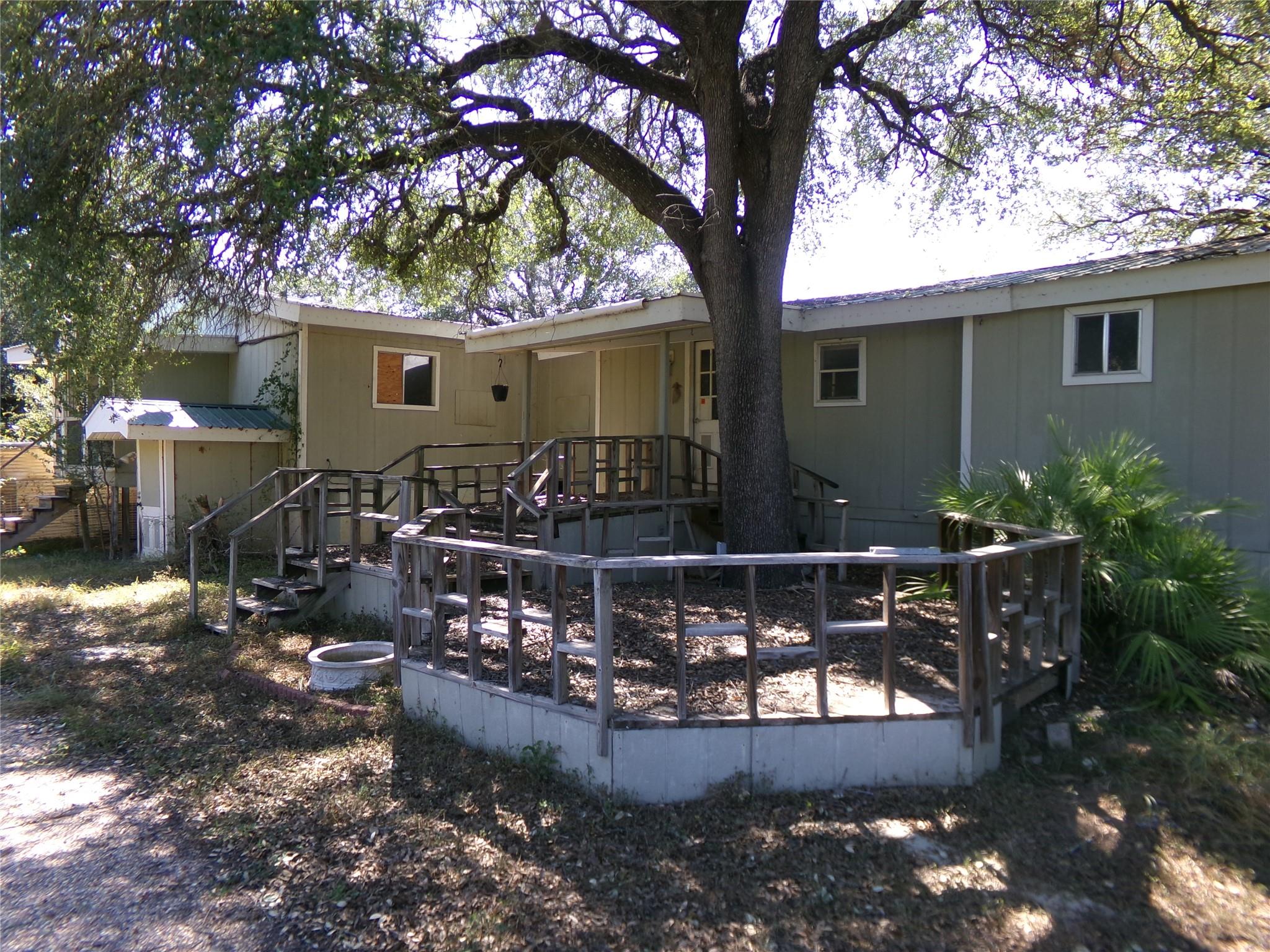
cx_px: 635
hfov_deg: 71.6
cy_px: 476
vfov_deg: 56.8
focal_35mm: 24
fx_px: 881
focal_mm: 4.3
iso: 100
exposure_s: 1/110
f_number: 3.7
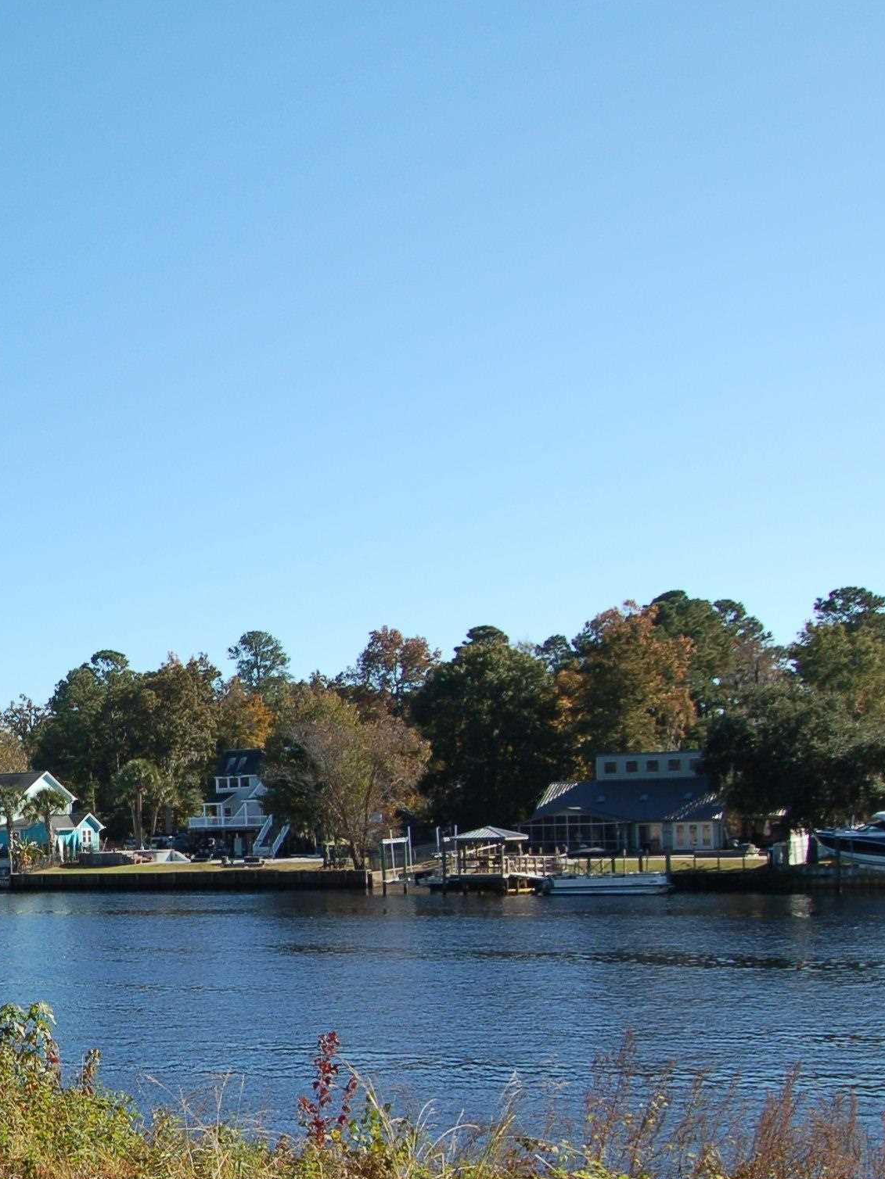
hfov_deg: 12.5
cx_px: -210
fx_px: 3920
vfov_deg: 17.1
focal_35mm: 115
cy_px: 767
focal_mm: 40
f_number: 10
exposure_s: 1/400
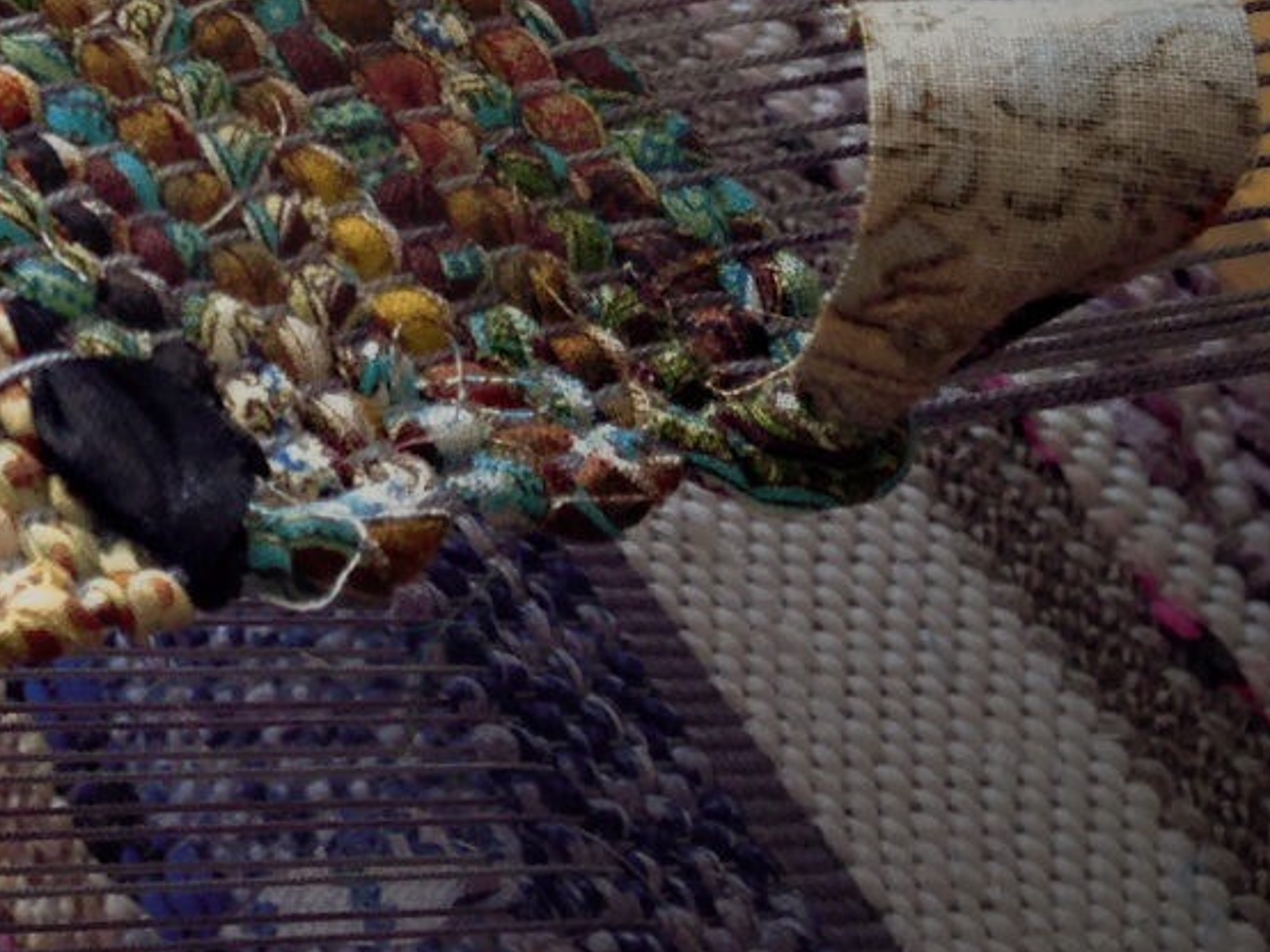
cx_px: -663
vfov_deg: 11.9
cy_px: -92
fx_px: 4474
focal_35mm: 122
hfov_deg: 14.9
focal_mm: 4.12
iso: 64
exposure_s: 1/40
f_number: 2.4
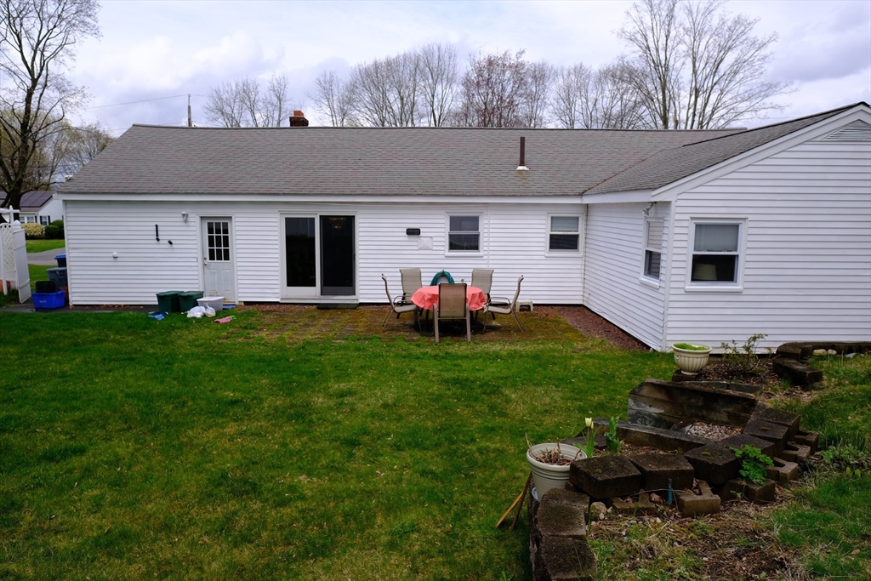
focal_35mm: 24
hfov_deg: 73.7
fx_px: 581
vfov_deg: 53.1
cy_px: 290
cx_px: 436
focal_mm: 16
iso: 160
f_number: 5
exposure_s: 1/640
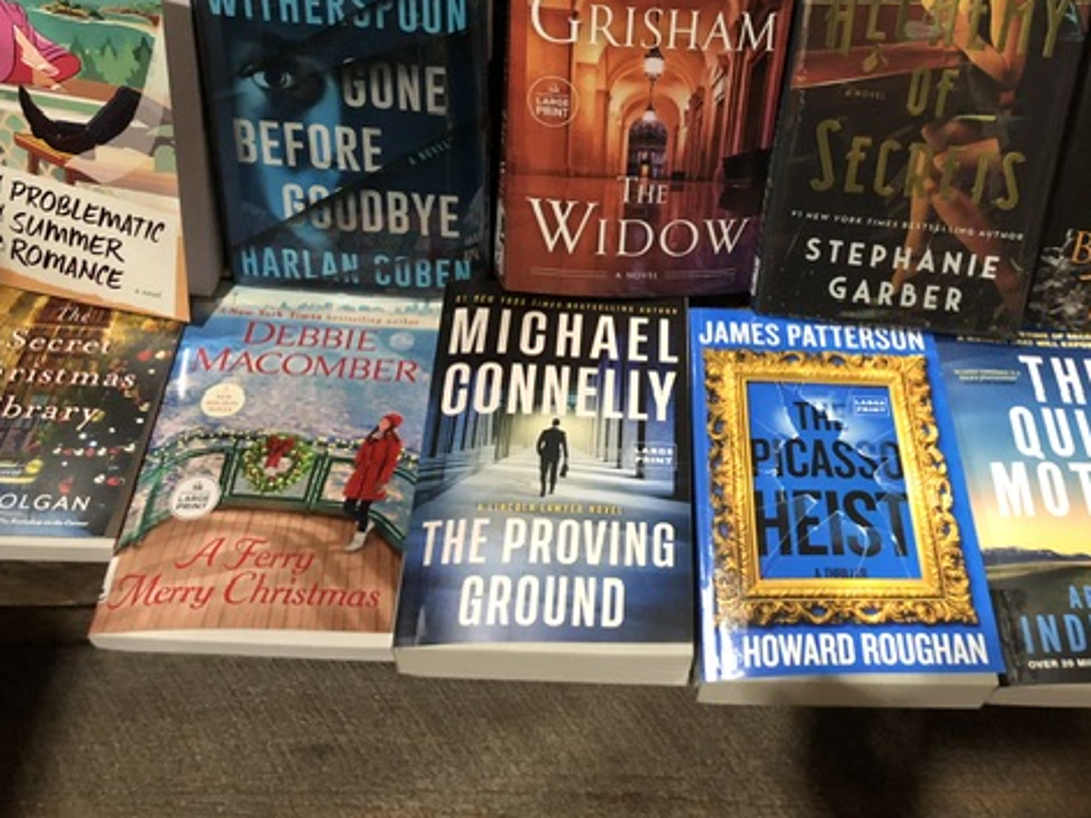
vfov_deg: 37.5
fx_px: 1198
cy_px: 300
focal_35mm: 38
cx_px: 663
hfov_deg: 48.6
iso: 100
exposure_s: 1/4
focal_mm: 3.99
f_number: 1.8
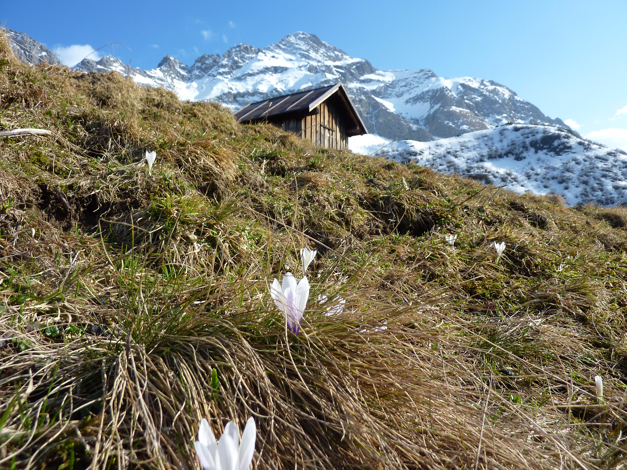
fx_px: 453
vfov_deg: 54.9
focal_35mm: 25
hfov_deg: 69.4
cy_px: 235
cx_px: 314
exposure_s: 1/500
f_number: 4
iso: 80
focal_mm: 4.1
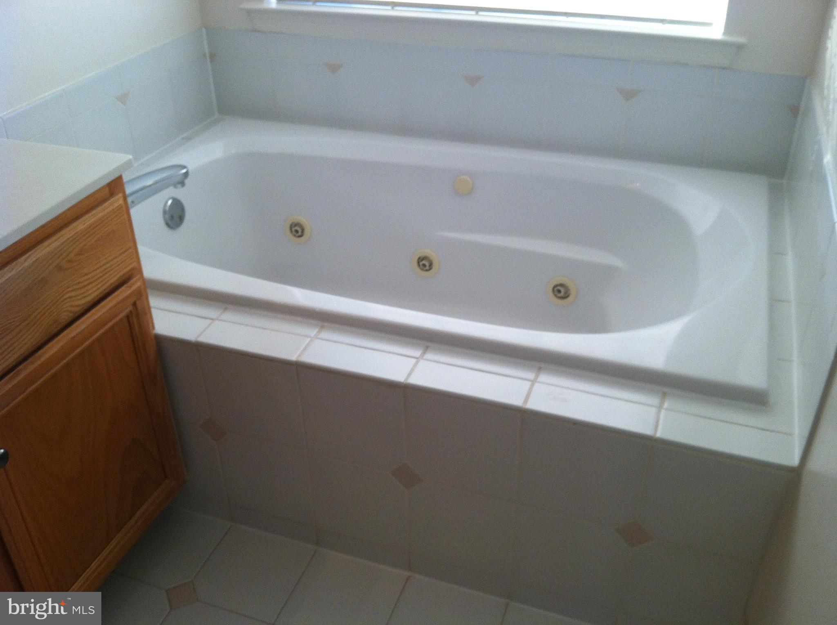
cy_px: 312
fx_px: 845
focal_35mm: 35
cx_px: 418
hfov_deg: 52.7
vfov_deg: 40.6
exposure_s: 1/60
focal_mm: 3.85
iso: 100
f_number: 2.8
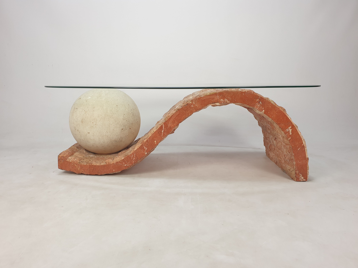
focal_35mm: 26
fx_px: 269
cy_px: 134
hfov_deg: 67.3
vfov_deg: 53.1
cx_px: 179
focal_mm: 4.3
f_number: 2.4
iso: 80
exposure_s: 1/100
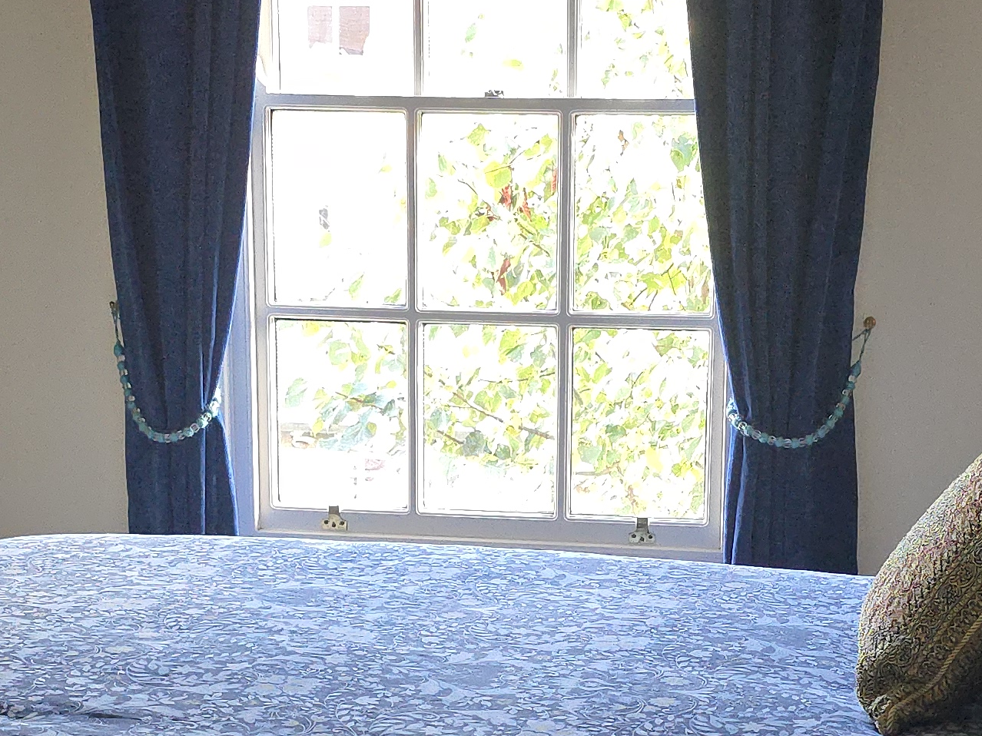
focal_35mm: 72
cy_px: 546
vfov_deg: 20.3
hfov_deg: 27.0
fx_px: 2042
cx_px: 577
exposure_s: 1/120
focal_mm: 6.3
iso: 400
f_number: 1.7
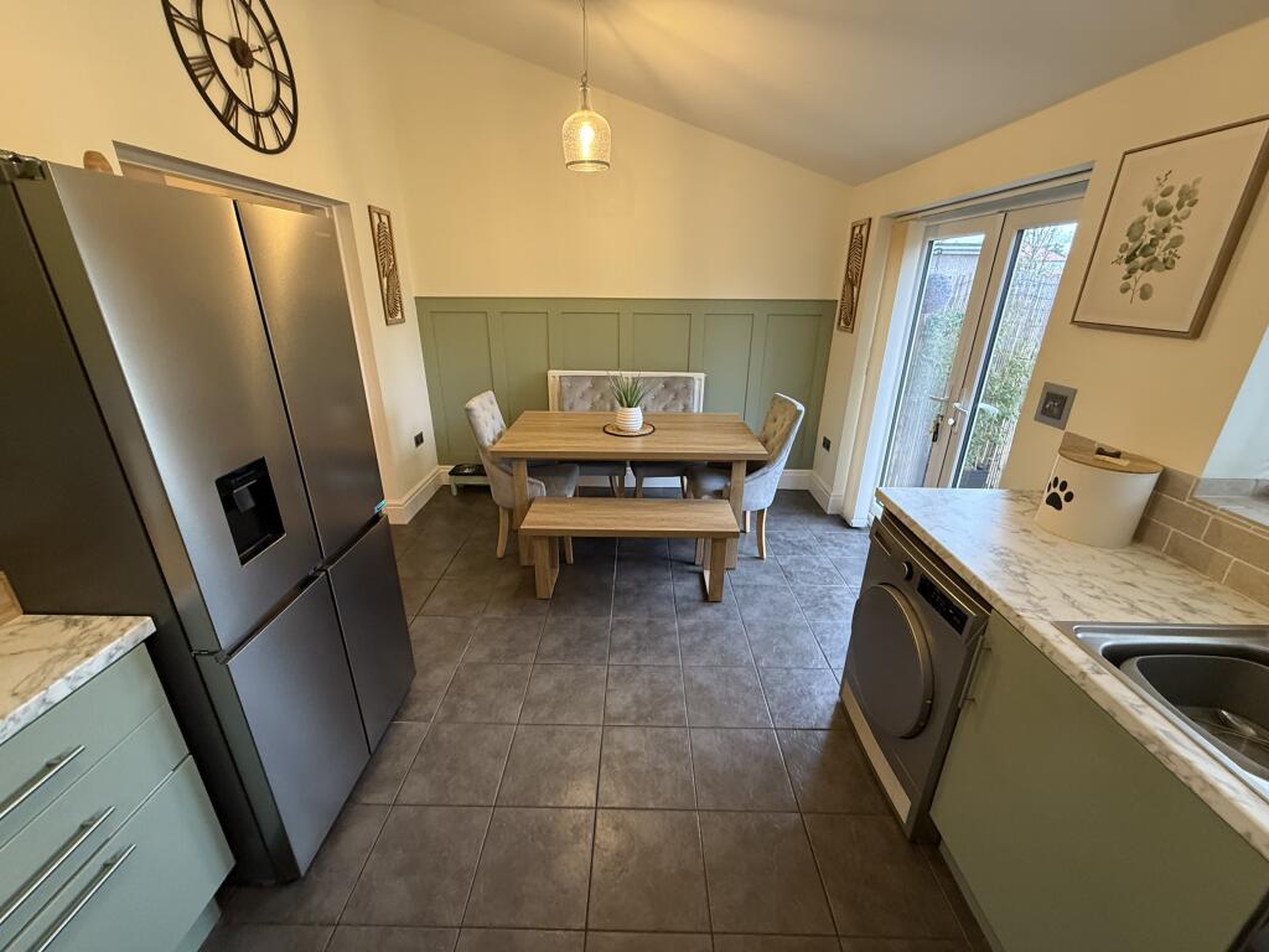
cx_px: 634
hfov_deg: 102.1
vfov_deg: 85.7
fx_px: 513
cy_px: 476
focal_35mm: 14
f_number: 2.2
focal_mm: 2.22
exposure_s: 1/50
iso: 320
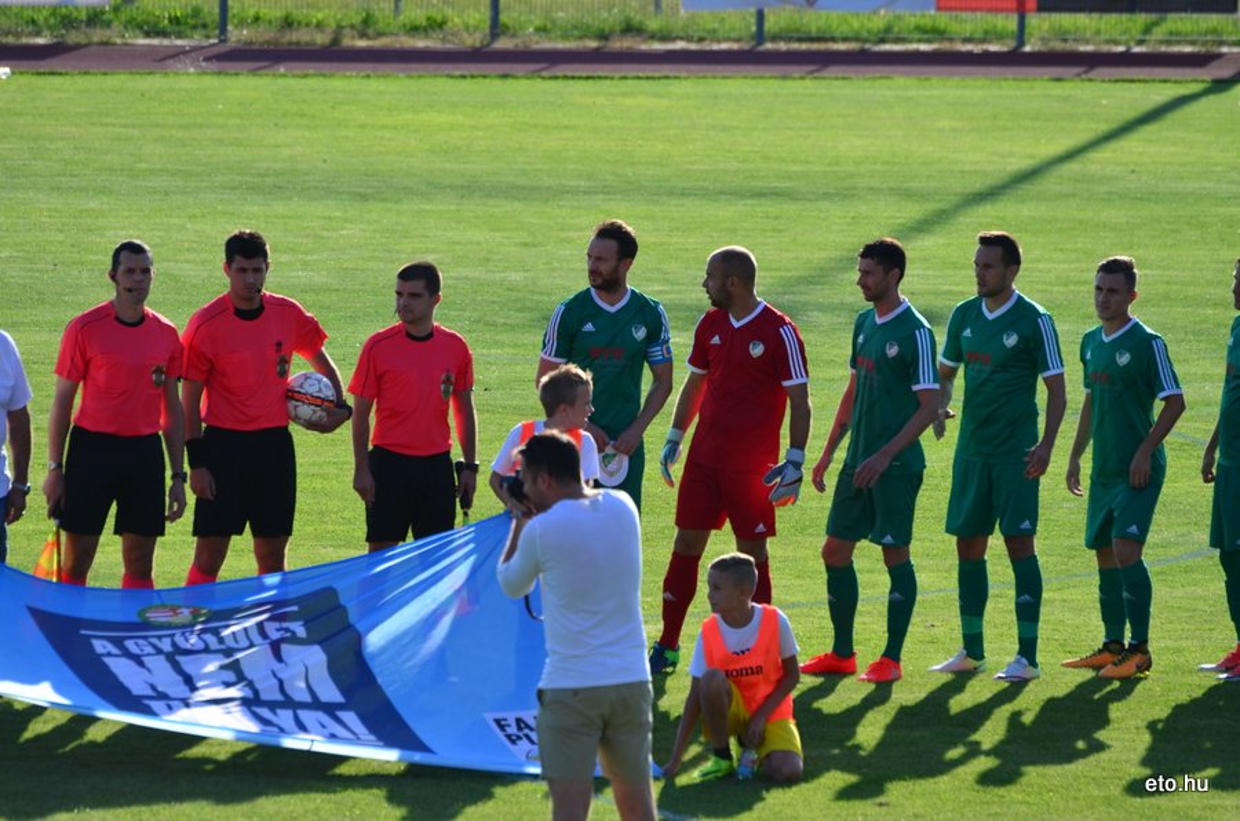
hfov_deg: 5.7
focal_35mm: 360
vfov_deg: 3.8
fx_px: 12374
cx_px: 620
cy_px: 410
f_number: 5.3
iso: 400
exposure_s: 1/1250
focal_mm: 240
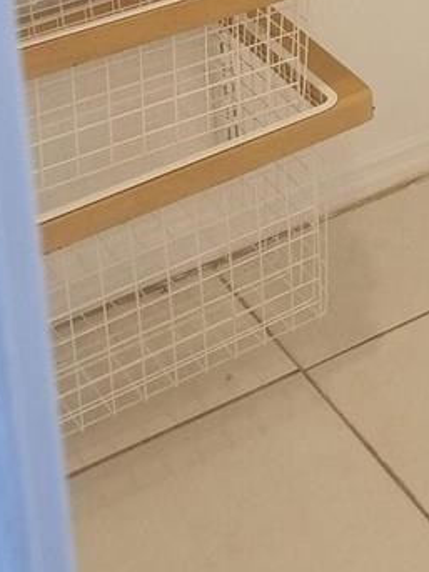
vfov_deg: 18.3
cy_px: -360
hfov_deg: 15.0
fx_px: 1505
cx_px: 661
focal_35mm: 91
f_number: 1.7
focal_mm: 4.25
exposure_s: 1/60
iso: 160
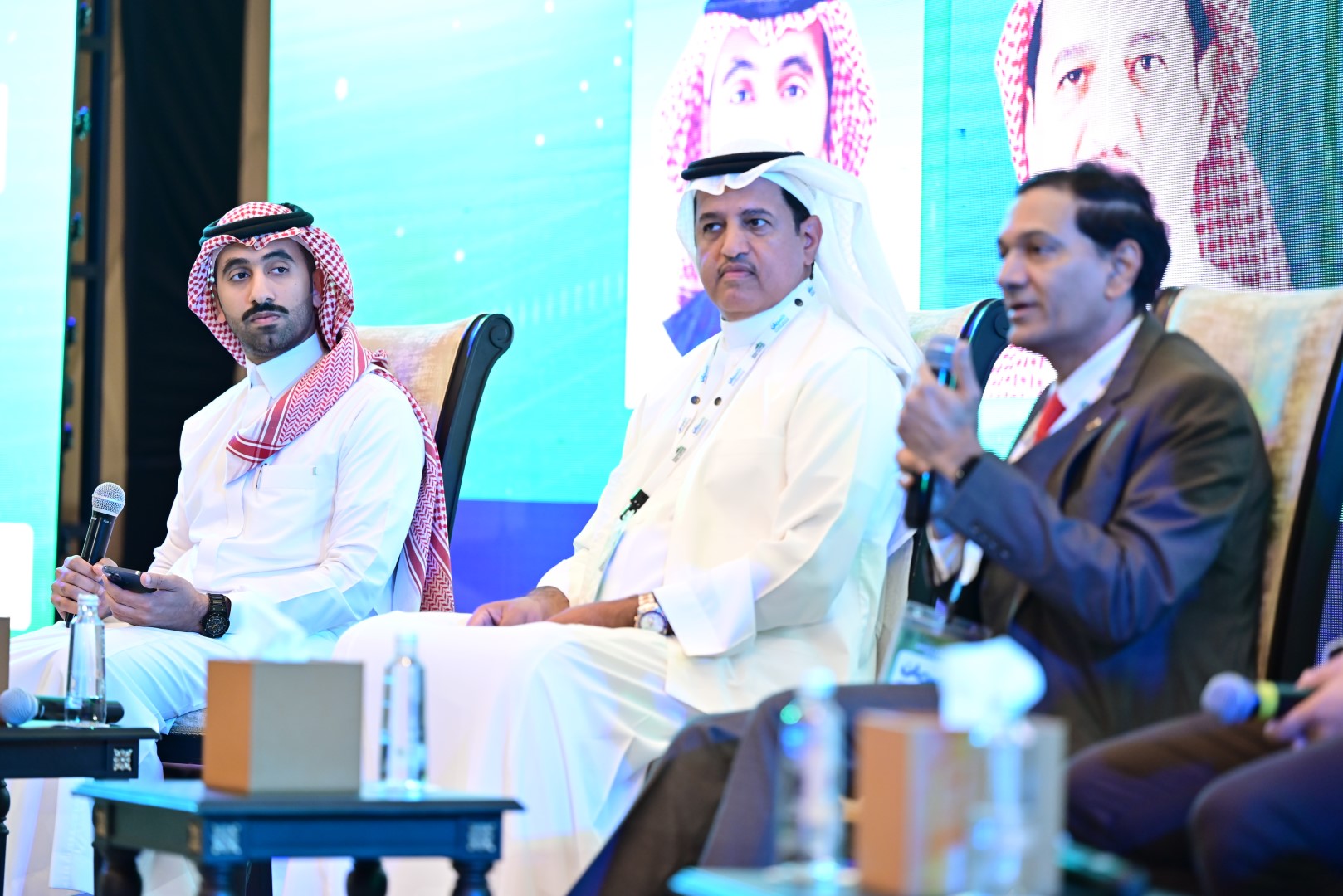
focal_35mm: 135
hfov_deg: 15.2
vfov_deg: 10.2
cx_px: 672
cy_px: 448
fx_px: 5038
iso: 1250
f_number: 2.8
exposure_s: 1/160
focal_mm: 135
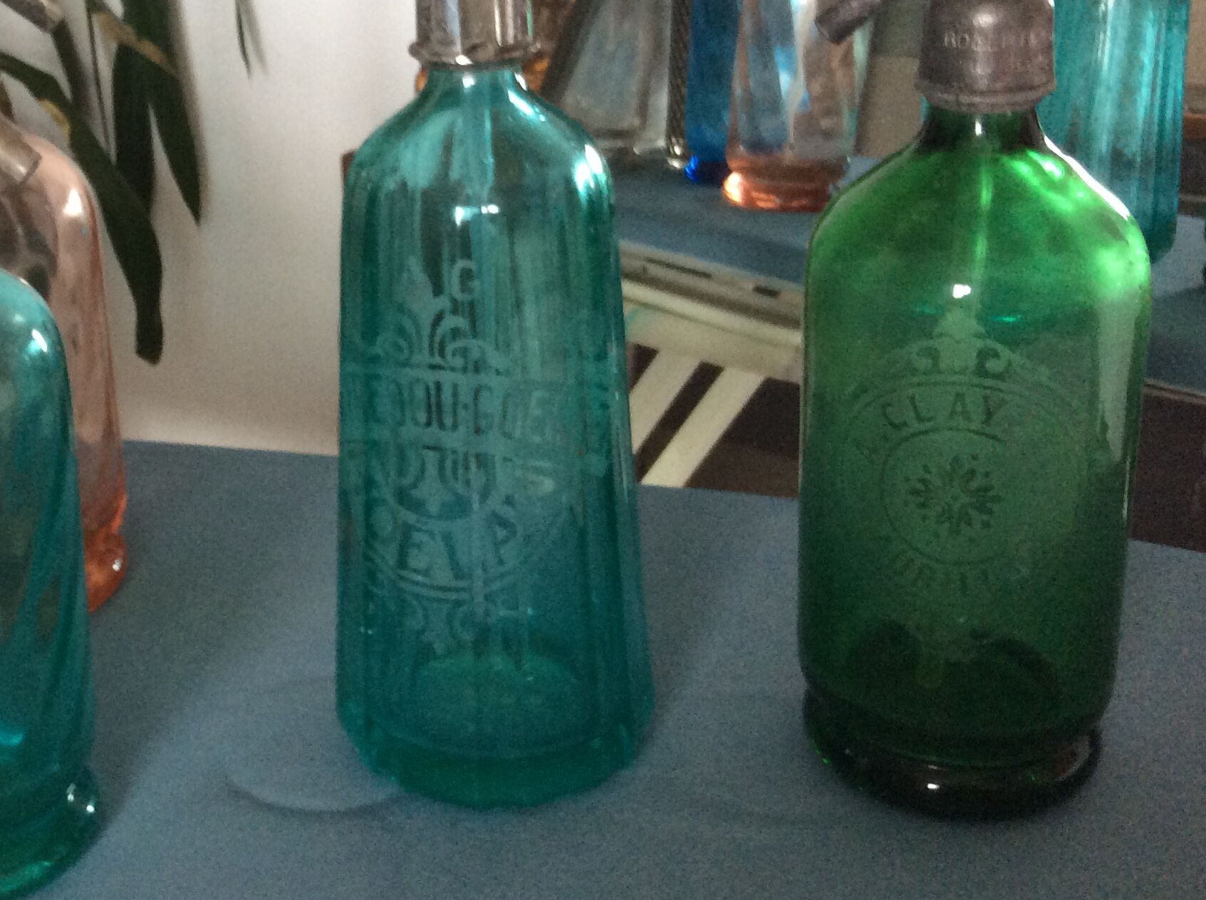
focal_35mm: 49
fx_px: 1704
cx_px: 302
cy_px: 305
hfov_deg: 38.0
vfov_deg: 29.4
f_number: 2.4
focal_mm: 3.3
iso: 125
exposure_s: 1/25
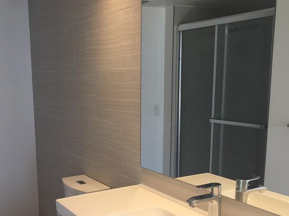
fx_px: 376
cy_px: 156
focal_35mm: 45
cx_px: 91
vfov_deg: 31.7
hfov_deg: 41.4
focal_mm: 4.15
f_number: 2.2
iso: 40
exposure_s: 1/60
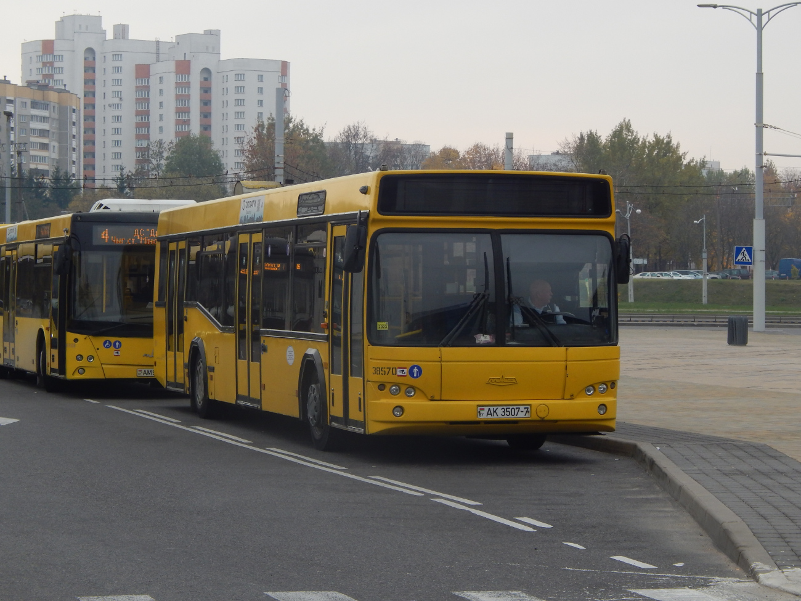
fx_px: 2430
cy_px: 300
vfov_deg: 14.1
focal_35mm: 105
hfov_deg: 18.7
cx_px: 400
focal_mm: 18.7
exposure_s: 1/200
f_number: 4.5
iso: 125
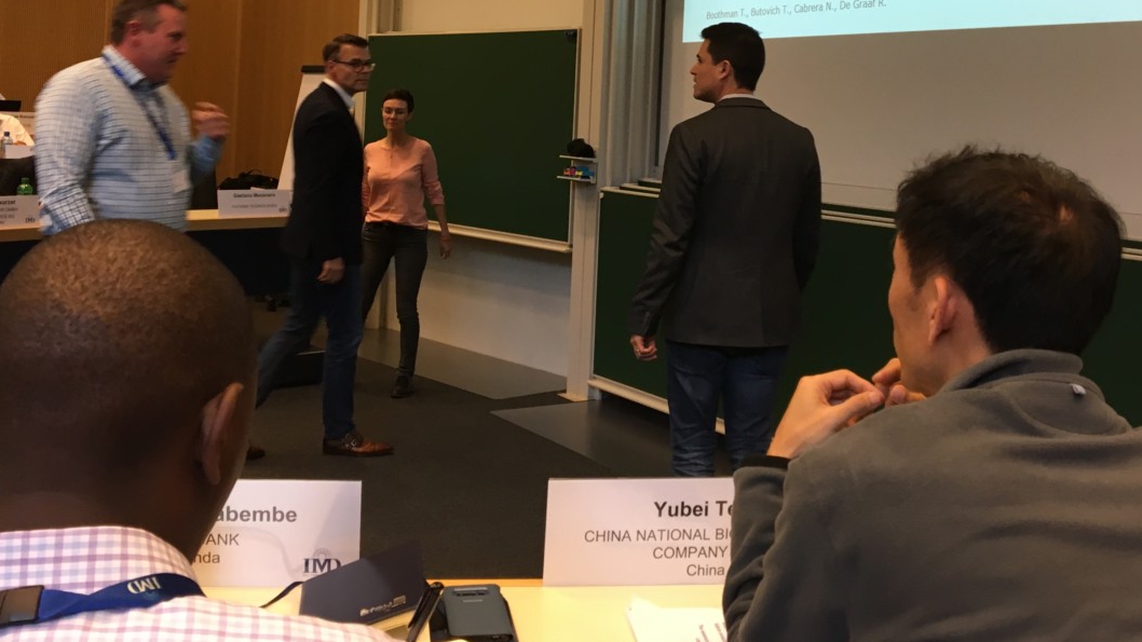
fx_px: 1302
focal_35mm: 43
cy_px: 111
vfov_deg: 27.1
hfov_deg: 47.3
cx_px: 597
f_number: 2.2
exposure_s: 1/33
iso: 80
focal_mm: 4.15
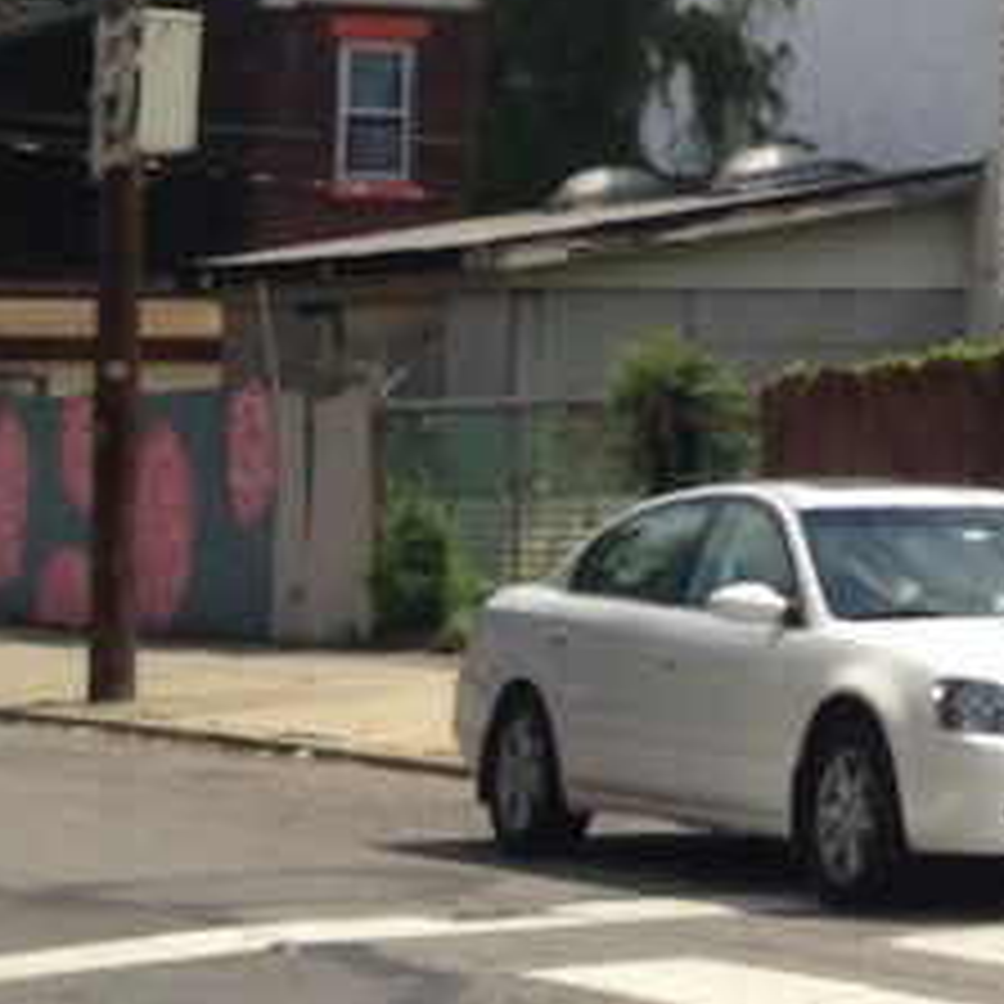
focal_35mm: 142
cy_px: -36
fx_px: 4660
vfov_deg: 12.1
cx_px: 2116
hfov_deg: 11.0
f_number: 2.4
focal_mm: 4.28
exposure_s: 1/1905
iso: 50
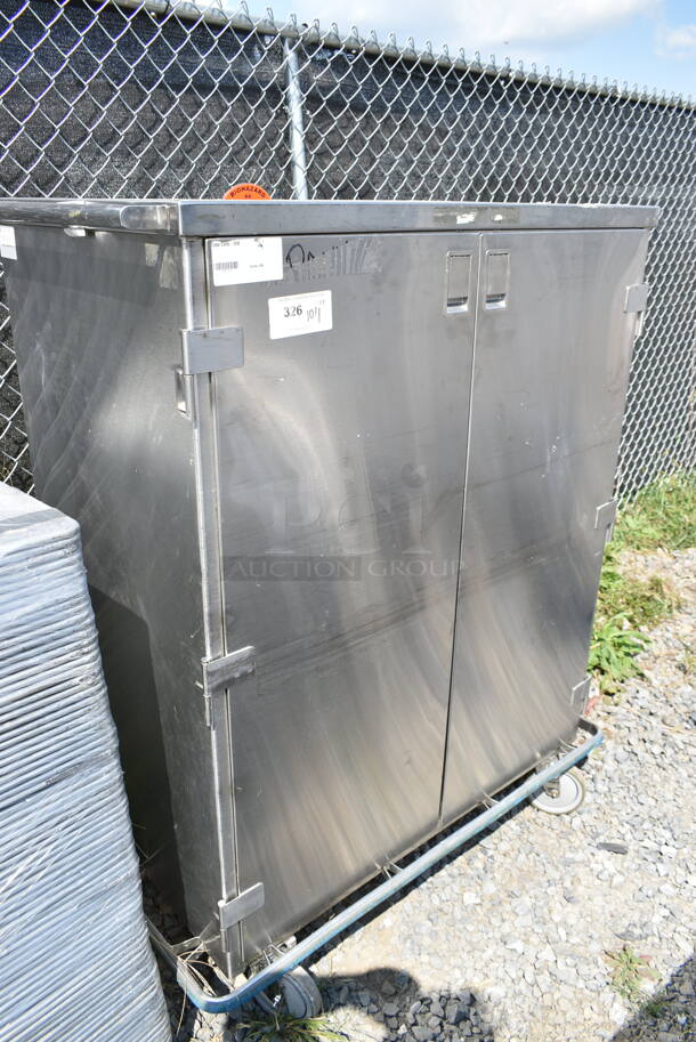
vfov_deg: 67.3
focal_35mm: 27
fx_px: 782
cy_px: 521
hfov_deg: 48.0
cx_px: 348
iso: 100
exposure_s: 1/200
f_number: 7.1
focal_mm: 18
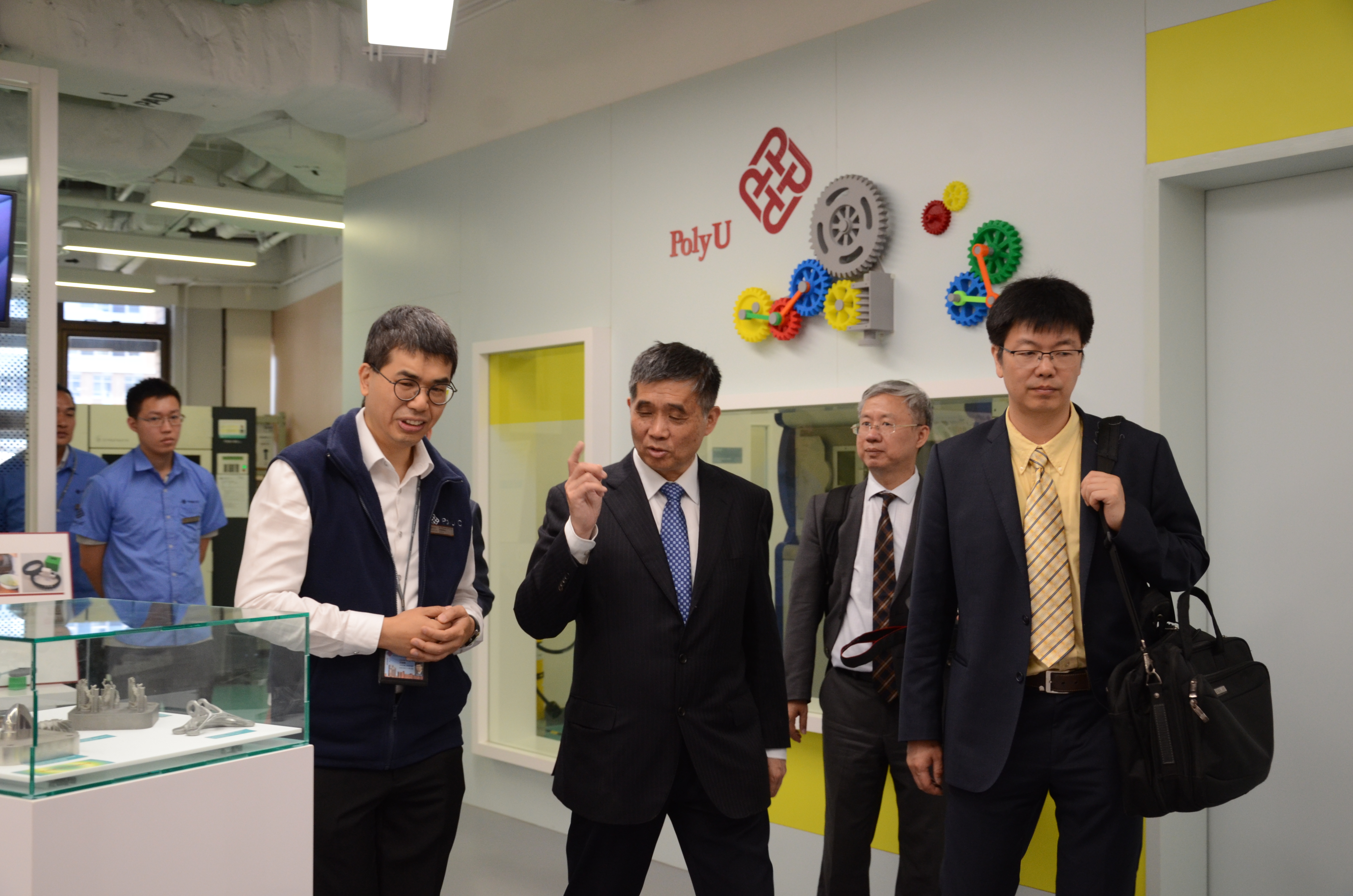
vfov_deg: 34.1
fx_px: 1463
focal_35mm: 39
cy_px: 448
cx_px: 676
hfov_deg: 49.6
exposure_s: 1/100
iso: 800
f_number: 5
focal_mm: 26
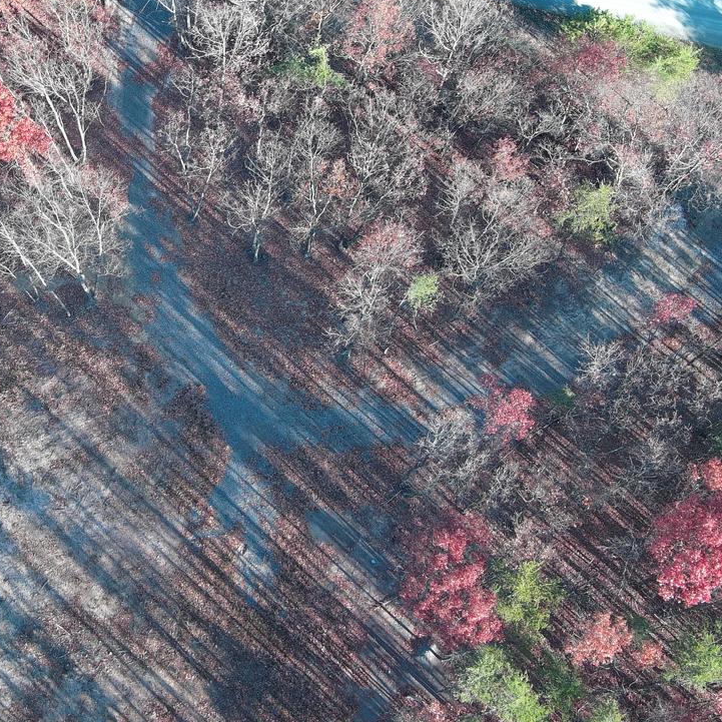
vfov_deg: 24.4
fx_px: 1652
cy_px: 196
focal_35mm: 70
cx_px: 161
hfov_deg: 24.3
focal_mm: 10.57
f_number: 2.8
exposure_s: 1/140
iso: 100
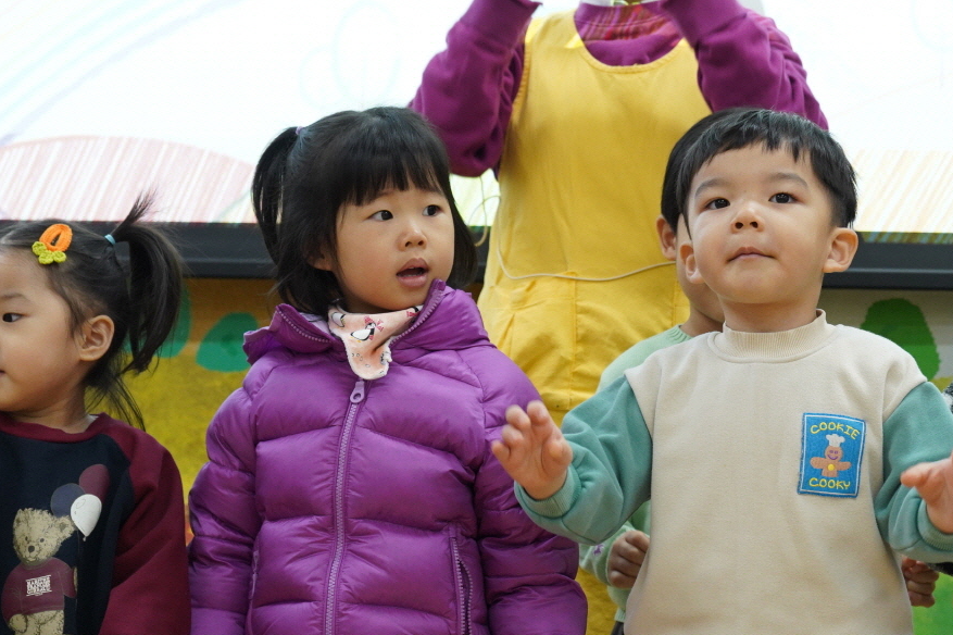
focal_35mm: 89
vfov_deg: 15.3
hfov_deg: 22.9
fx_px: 2355
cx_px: 546
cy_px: 244
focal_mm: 60
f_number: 5.6
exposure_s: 1/100
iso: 2500
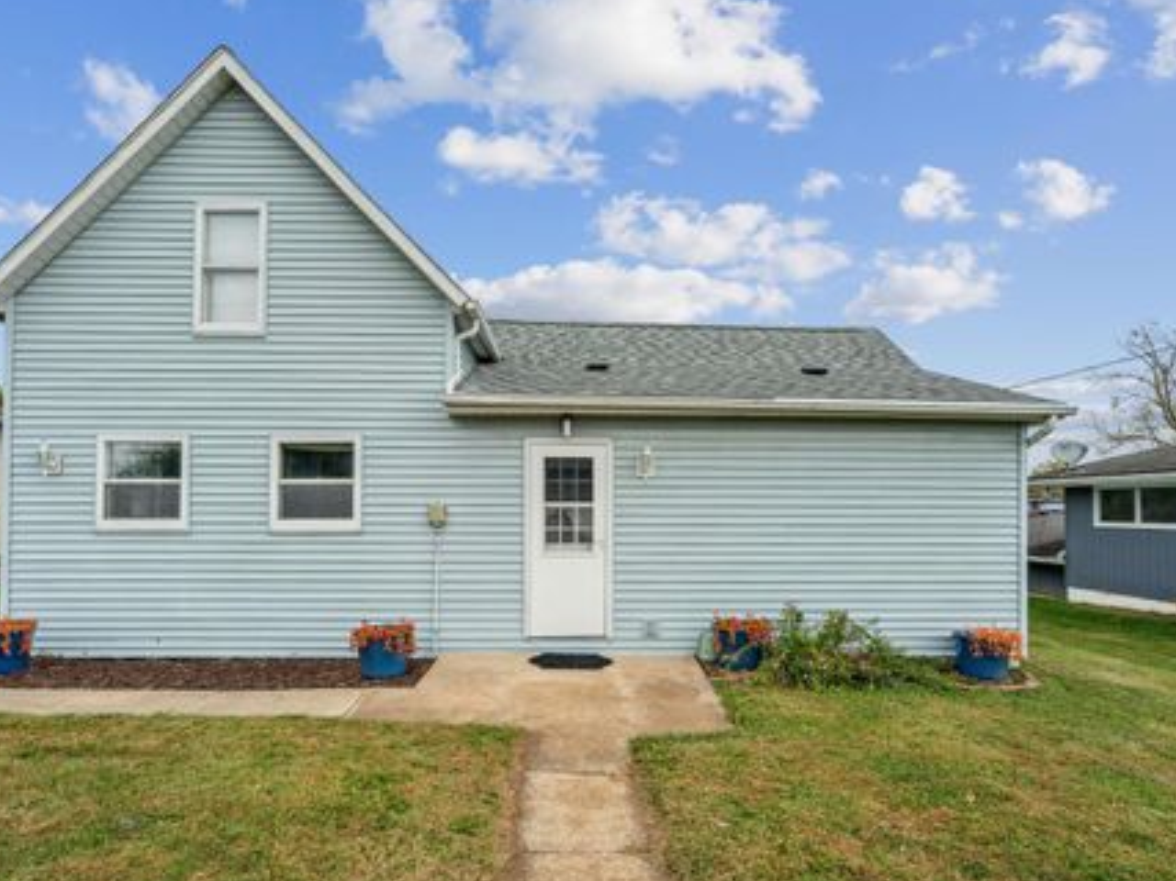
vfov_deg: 71.6
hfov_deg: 87.7
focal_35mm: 18
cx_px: 565
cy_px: 450
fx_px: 611
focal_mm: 16
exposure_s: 1/200
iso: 400
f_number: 10
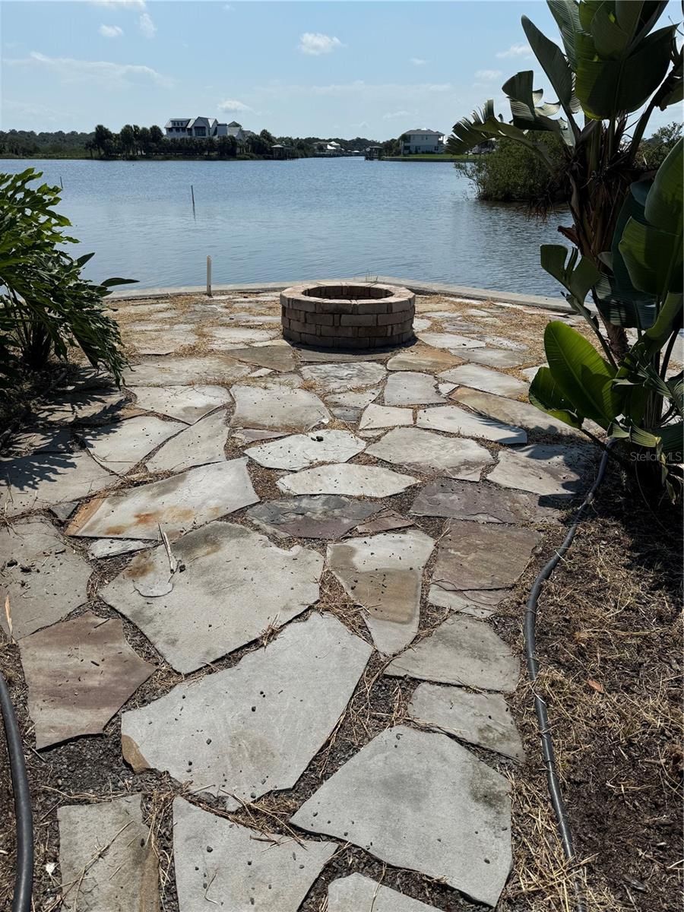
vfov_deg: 71.6
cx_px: 342
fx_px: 632
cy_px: 456
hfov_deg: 56.8
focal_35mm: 24
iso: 80
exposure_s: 1/9009
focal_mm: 6.76
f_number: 1.78
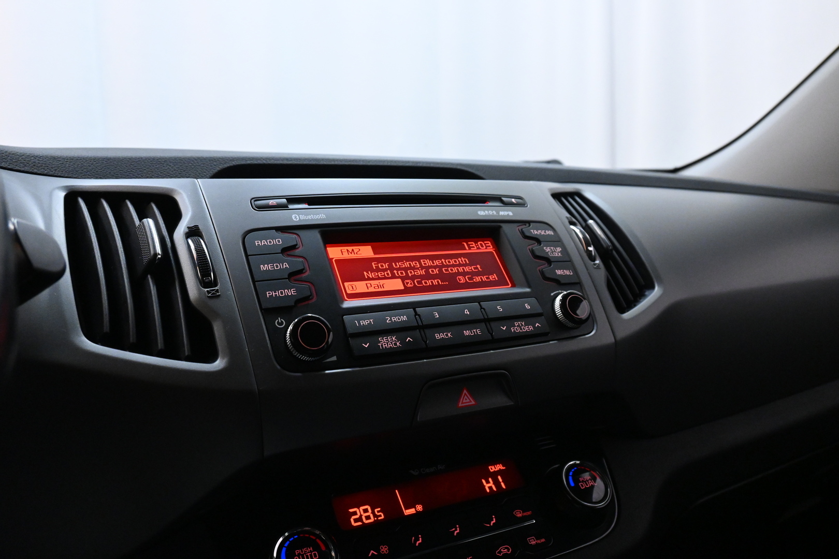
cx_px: 420
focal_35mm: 28
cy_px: 280
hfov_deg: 64.6
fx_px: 664
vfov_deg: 45.7
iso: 4000
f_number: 5.6
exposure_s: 1/125
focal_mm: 19
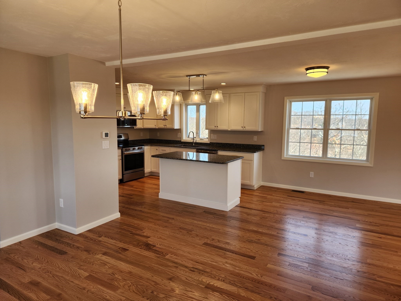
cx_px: 200
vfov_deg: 58.9
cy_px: 150
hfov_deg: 73.9
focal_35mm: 23
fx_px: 266
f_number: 1.8
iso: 25
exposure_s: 1/120
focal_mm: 5.4
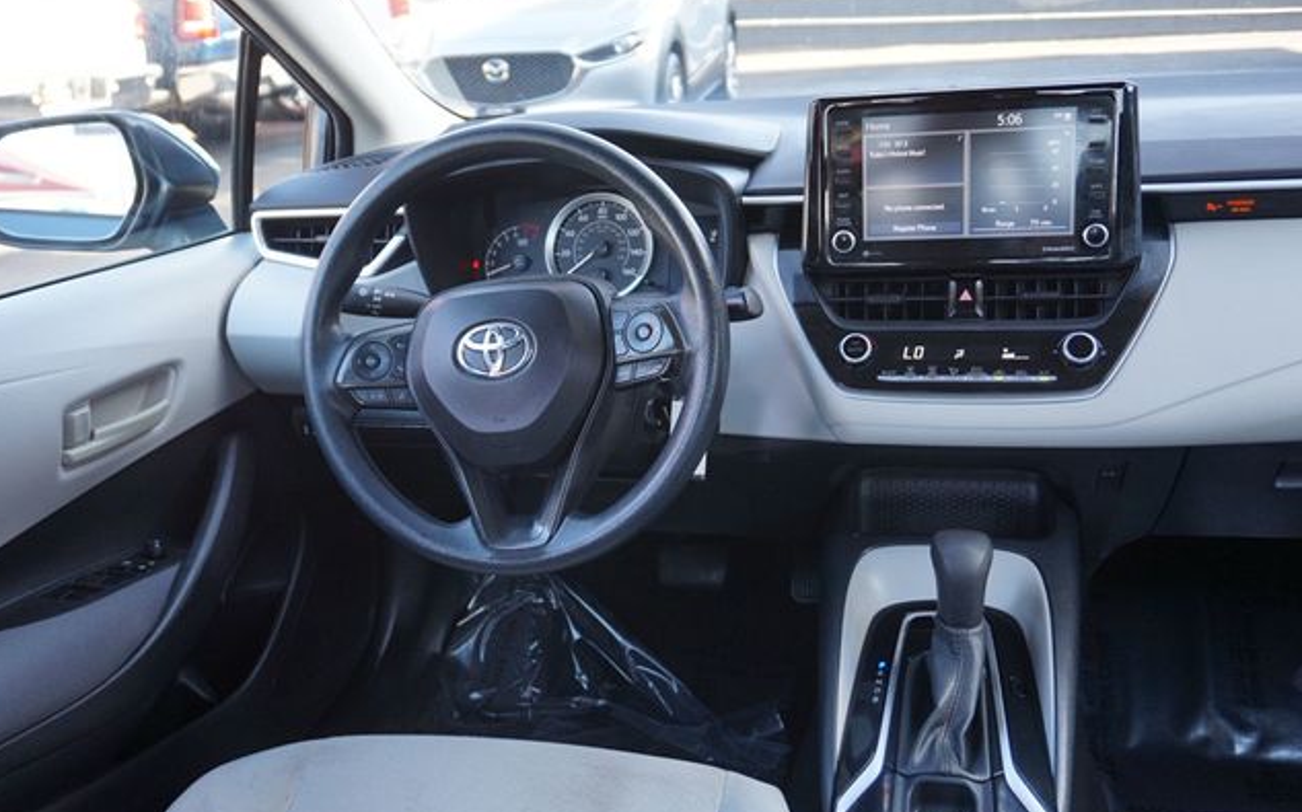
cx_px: 648
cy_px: 393
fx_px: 1206
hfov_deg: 56.7
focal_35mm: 34
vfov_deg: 37.2
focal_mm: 22
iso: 320
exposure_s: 1/60
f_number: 4
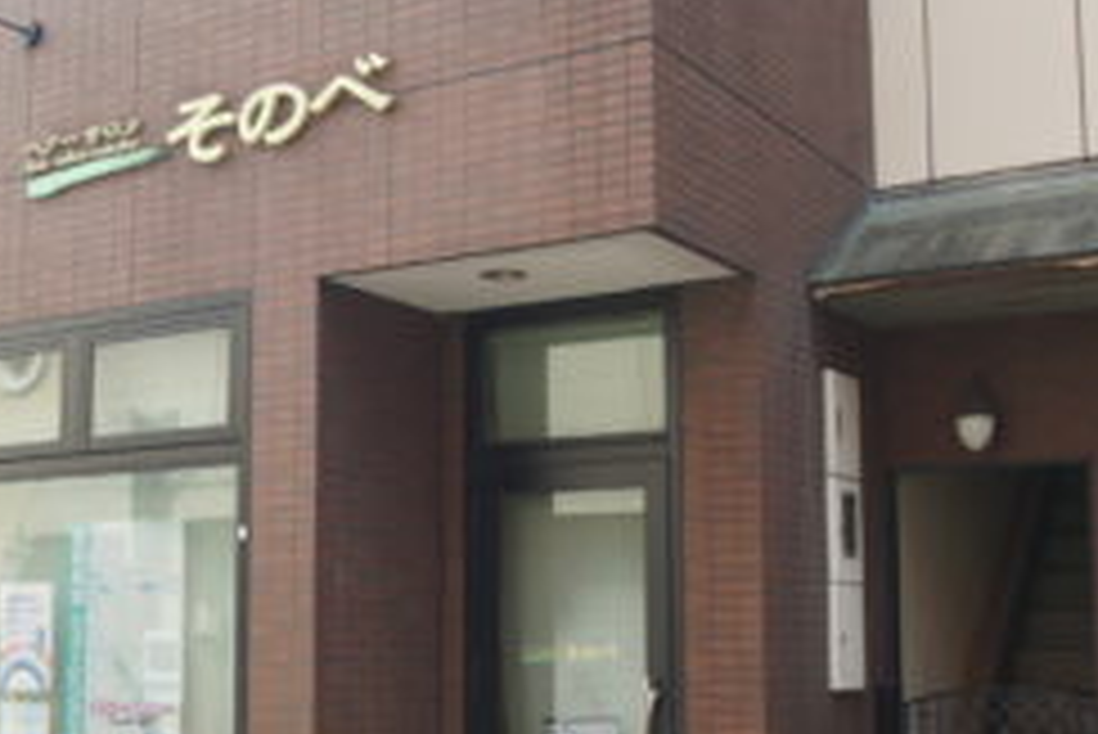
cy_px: 457
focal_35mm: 51
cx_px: 387
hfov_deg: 38.5
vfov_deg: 26.4
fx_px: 1556
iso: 250
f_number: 5.6
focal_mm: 18
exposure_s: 1/160
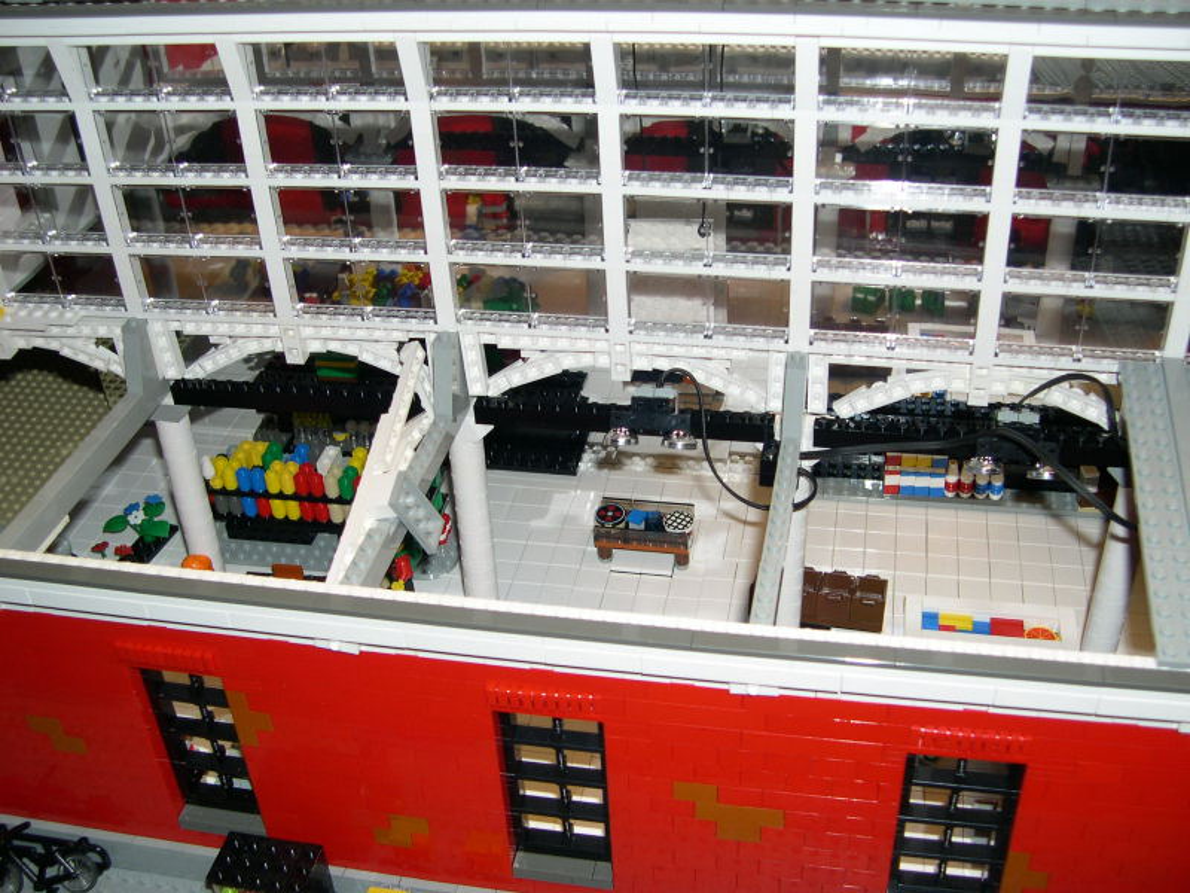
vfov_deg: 37.7
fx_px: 1306
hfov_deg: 49.0
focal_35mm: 38
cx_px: 595
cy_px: 446
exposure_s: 1/60
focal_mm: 8
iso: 100
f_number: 2.8
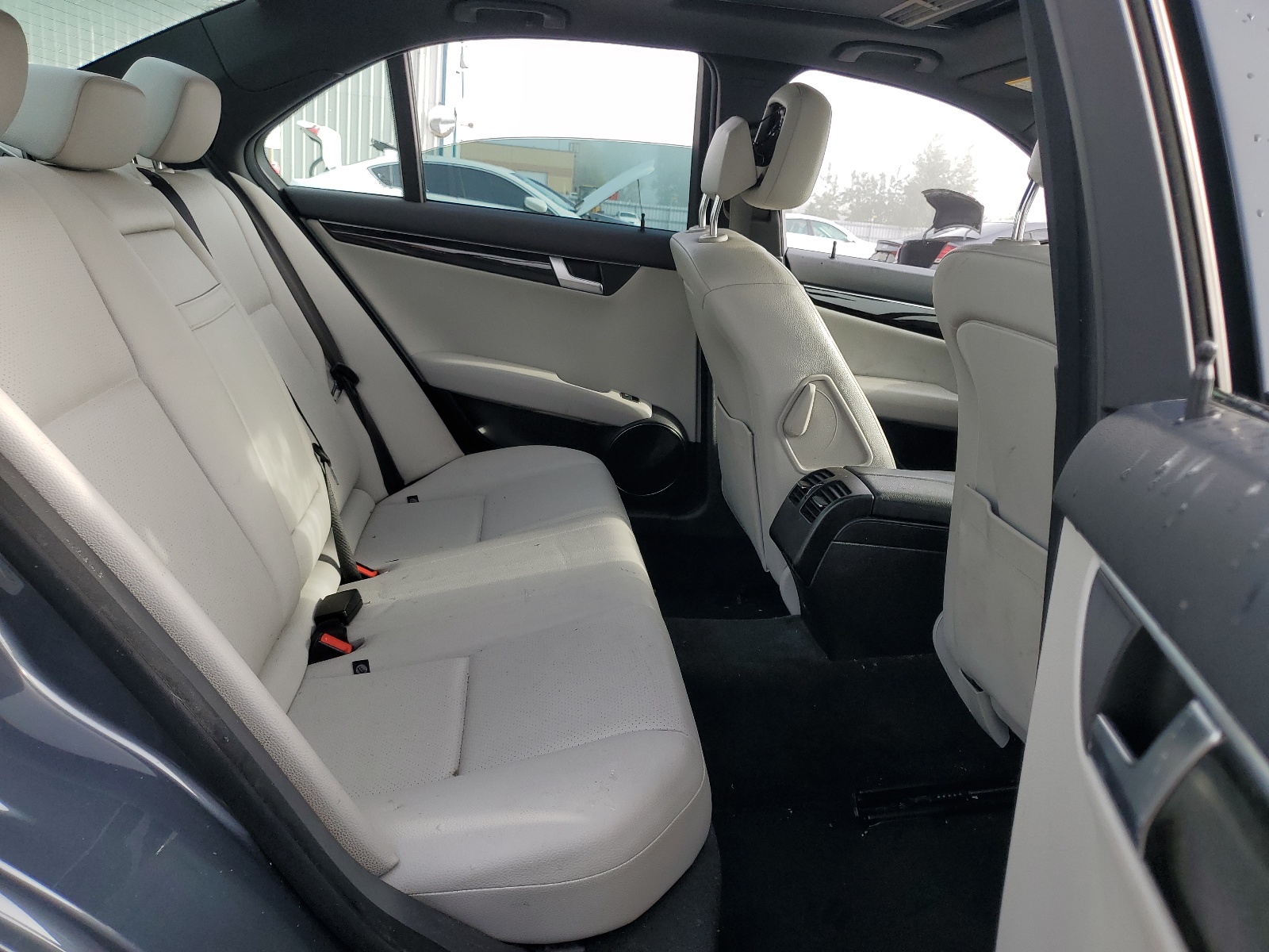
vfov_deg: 53.1
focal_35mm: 26
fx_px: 953
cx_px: 634
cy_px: 476
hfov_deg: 67.3
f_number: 1.5
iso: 50
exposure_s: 1/769
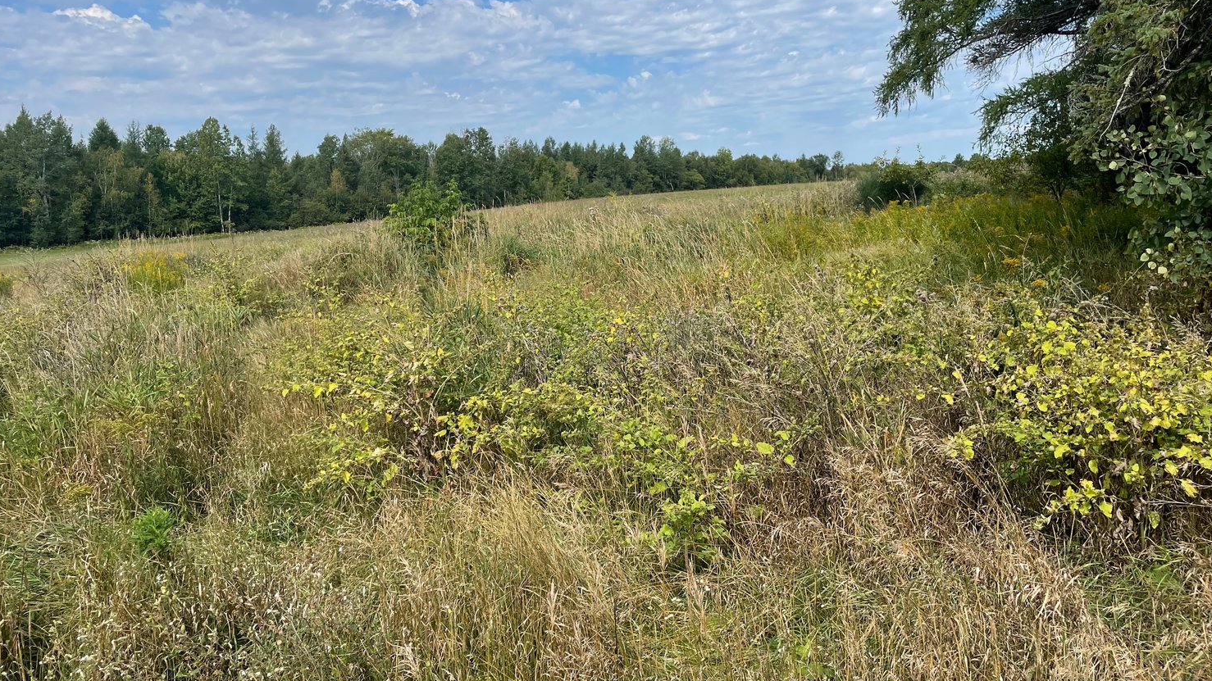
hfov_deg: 66.1
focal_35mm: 29
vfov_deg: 40.1
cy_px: 312
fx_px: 932
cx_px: 616
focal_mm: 4.2
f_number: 1.6
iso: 32
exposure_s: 1/2882
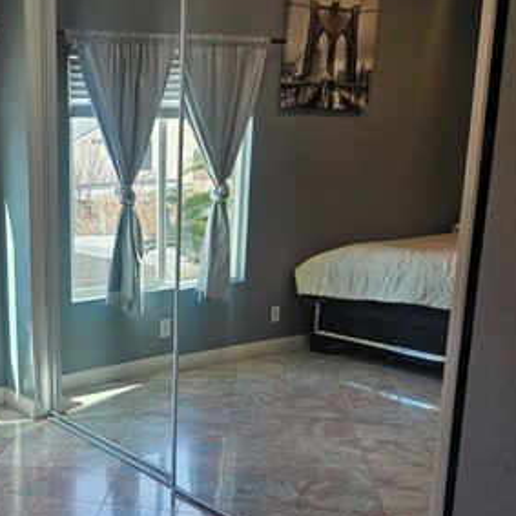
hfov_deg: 33.7
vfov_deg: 36.4
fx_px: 776
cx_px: 4
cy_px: 350
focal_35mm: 46
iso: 32
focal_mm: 5.4
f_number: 1.8
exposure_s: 1/120
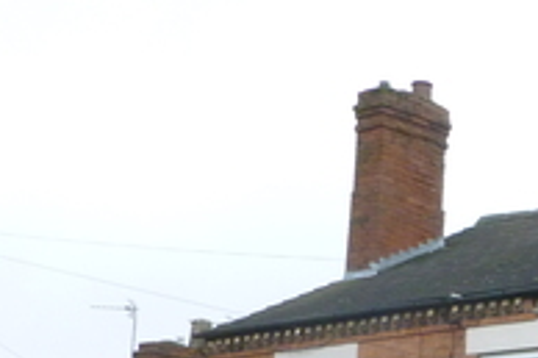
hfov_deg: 19.1
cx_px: 763
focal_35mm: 96
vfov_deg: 13.5
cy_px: 522
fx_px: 1433
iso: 320
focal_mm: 5
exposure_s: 1/500
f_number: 3.3
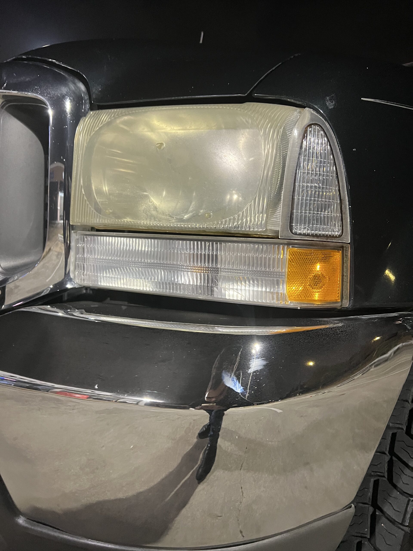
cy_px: 276
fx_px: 414
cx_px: 206
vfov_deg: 67.3
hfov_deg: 53.1
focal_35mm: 26
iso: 400
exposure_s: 1/60
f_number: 1.5
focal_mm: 5.7
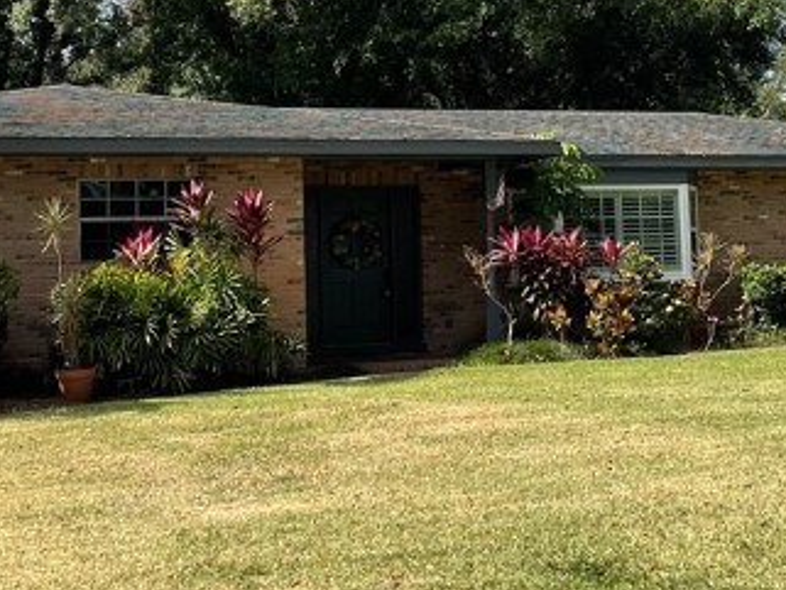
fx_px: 1885
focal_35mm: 83
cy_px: 169
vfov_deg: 17.7
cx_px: 558
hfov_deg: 23.4
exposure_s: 1/2681
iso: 32
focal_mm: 4.2
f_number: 1.6
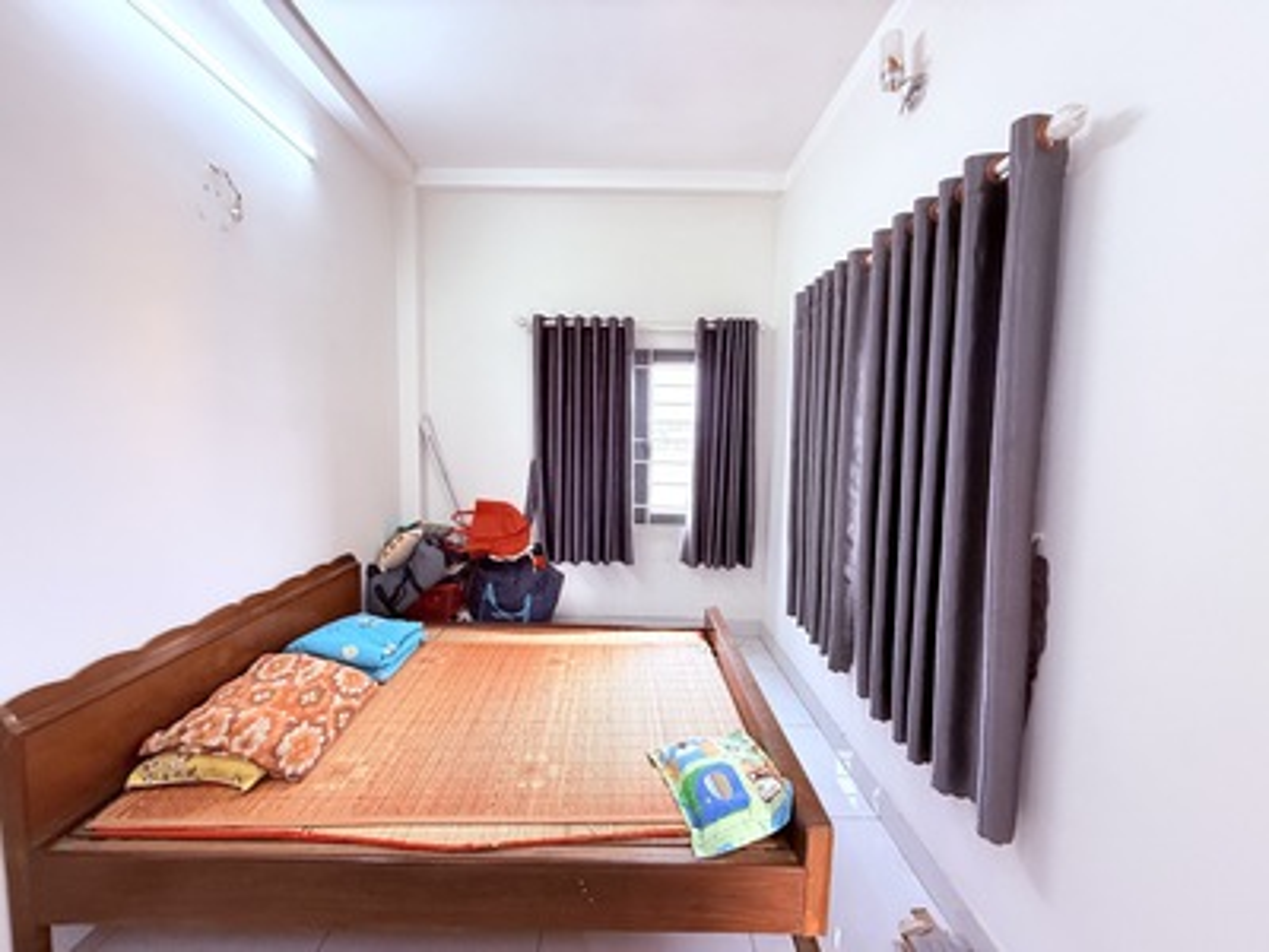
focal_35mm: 14
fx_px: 513
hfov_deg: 102.1
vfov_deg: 85.7
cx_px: 634
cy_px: 476
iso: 320
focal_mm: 2.22
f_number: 2.2
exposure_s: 1/99
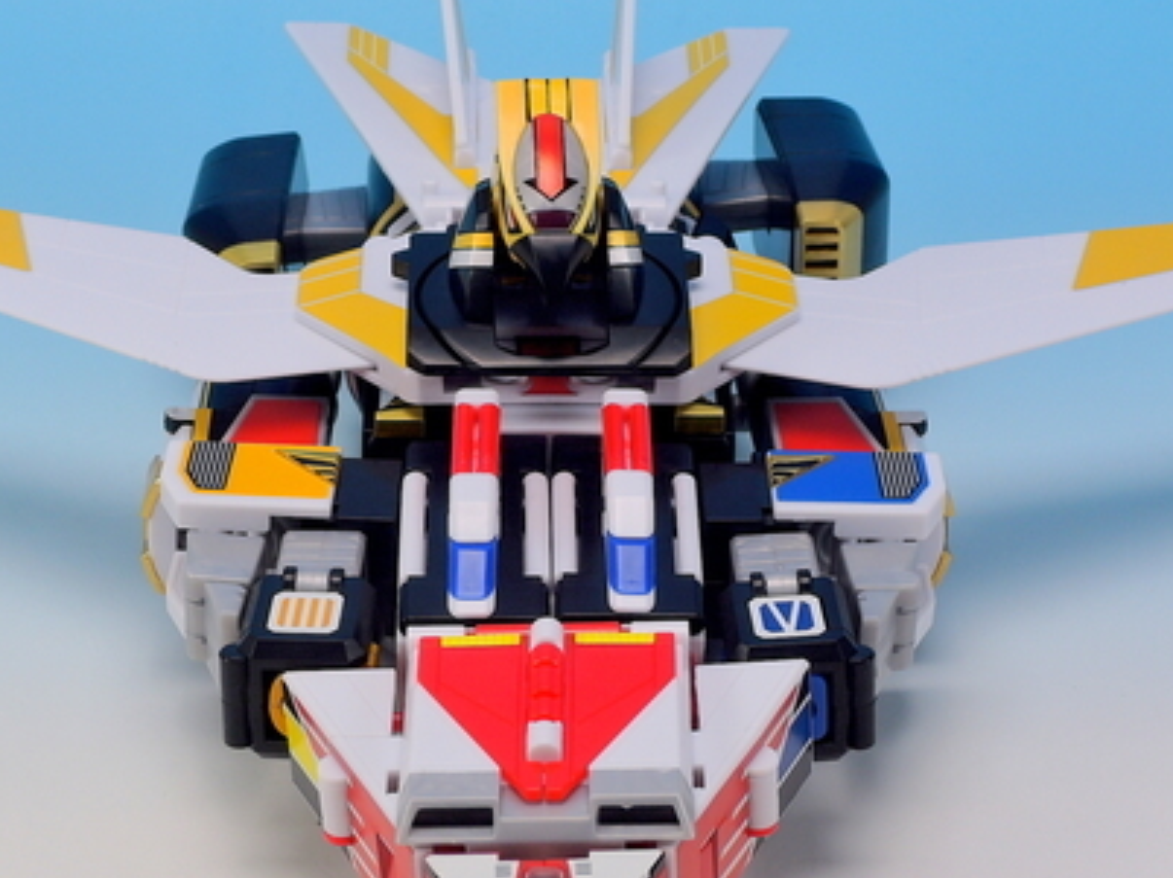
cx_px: 534
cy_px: 525
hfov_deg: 17.6
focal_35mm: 112
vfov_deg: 13.2
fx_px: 3793
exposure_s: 1/3
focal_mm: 16
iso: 80
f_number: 5.8
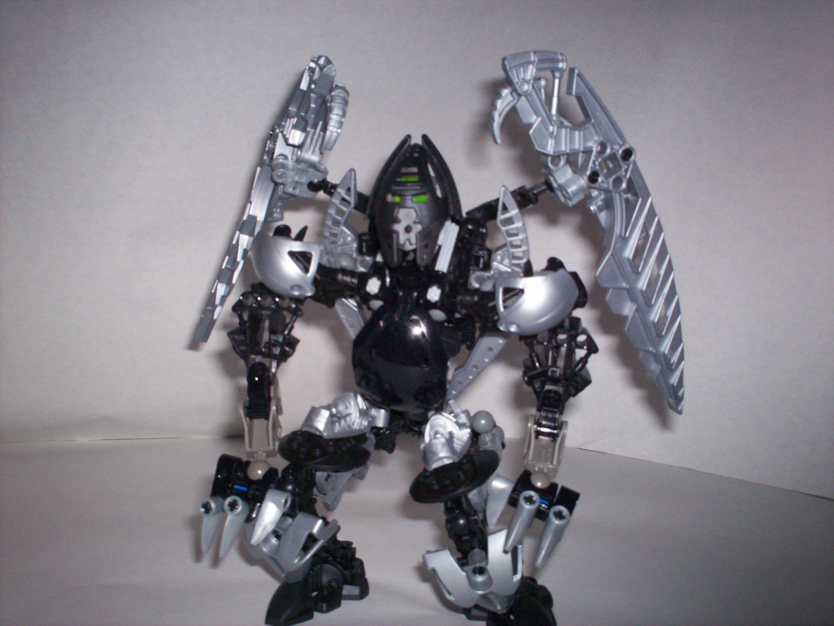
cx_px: 417
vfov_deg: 39.7
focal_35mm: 36
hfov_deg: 51.4
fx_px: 867
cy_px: 313
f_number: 4.5
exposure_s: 1/60
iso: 140
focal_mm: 6
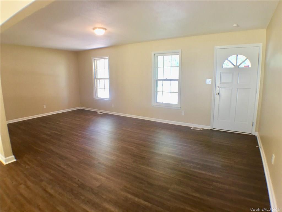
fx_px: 236
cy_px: 106
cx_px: 141
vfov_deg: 48.2
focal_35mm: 29
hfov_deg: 61.7
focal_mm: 4.15
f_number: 2.2
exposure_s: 1/15
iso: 40
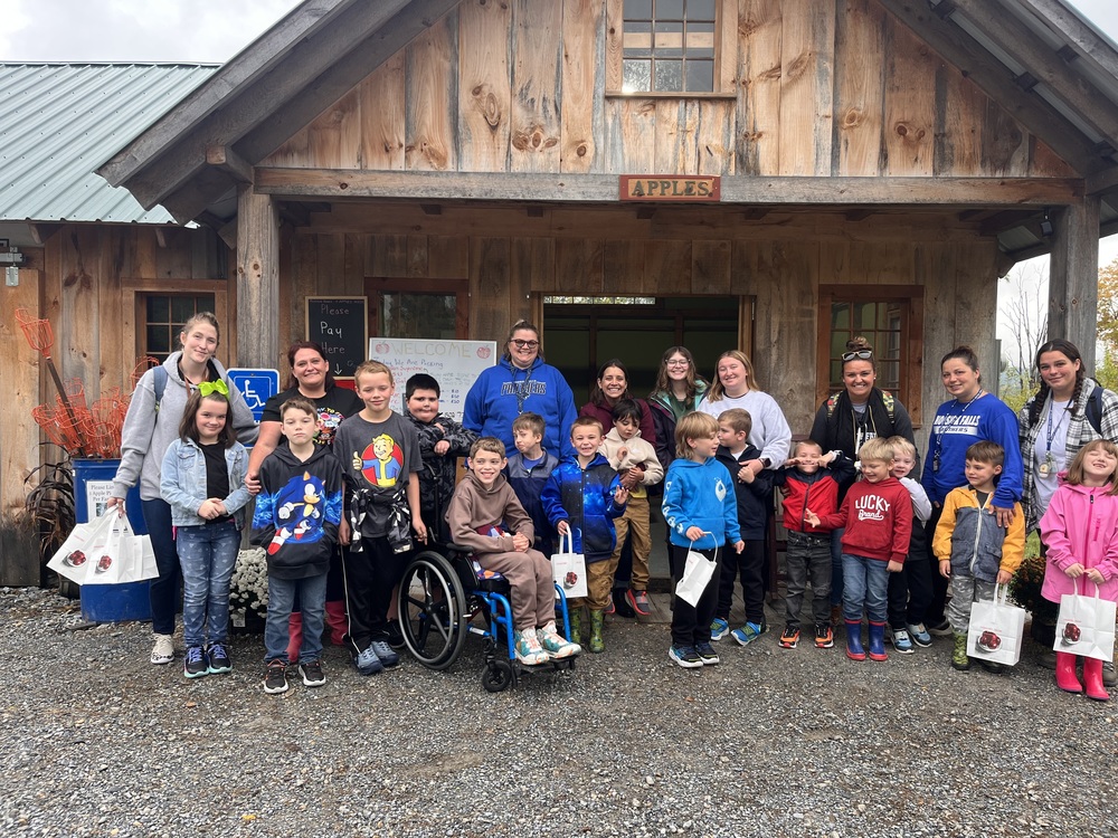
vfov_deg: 53.1
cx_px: 559
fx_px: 840
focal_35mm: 26
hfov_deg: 67.3
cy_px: 419
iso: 40
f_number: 1.6
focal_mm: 5.1
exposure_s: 1/242
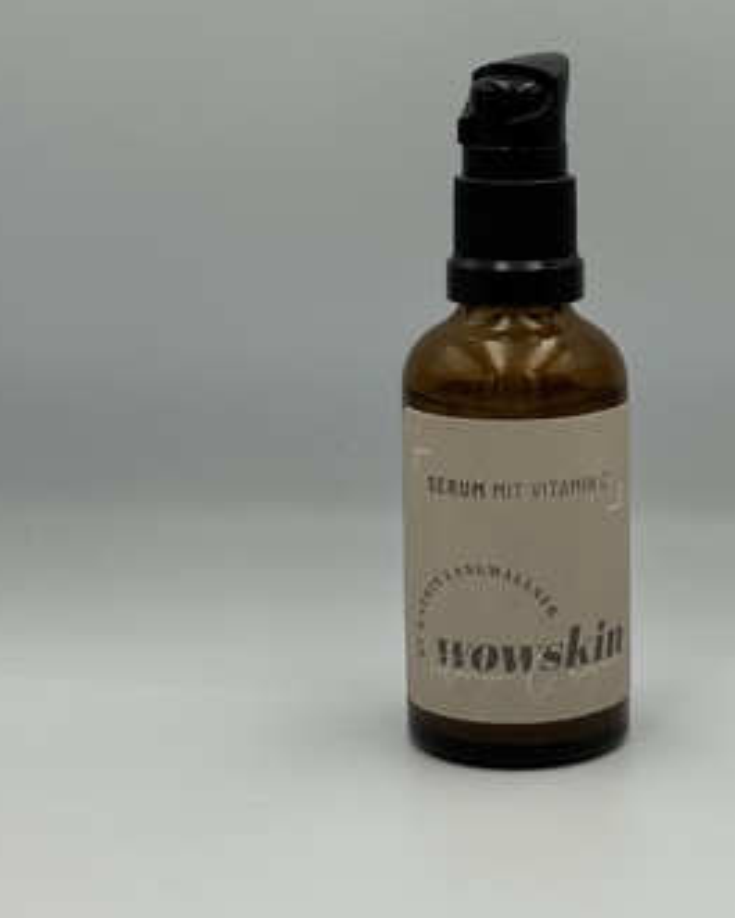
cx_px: 560
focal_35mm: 85
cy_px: 291
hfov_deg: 18.0
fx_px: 2310
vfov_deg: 22.4
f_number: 1.78
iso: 64
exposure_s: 1/1215
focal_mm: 6.76
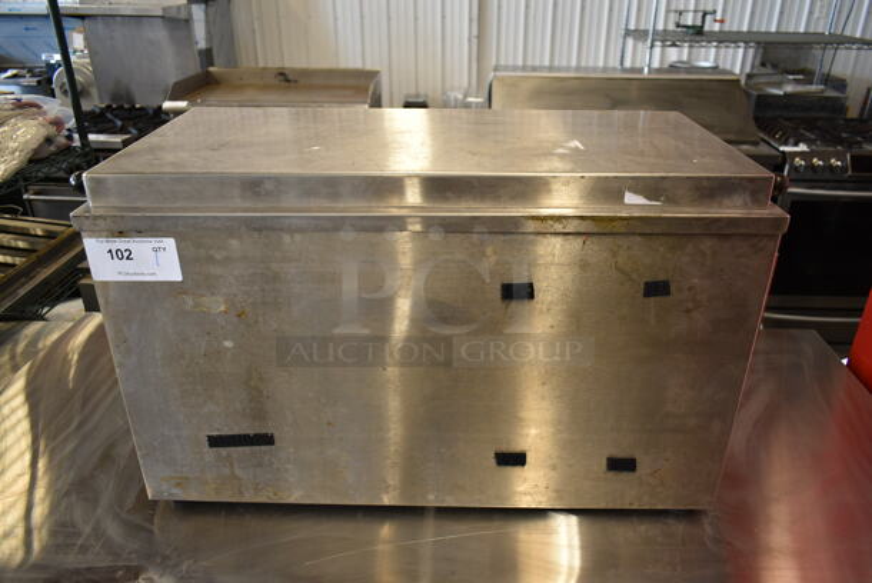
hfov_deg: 67.3
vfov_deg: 48.0
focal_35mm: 27
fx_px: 655
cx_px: 436
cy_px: 292
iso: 320
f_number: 3.5
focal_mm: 18
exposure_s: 1/30
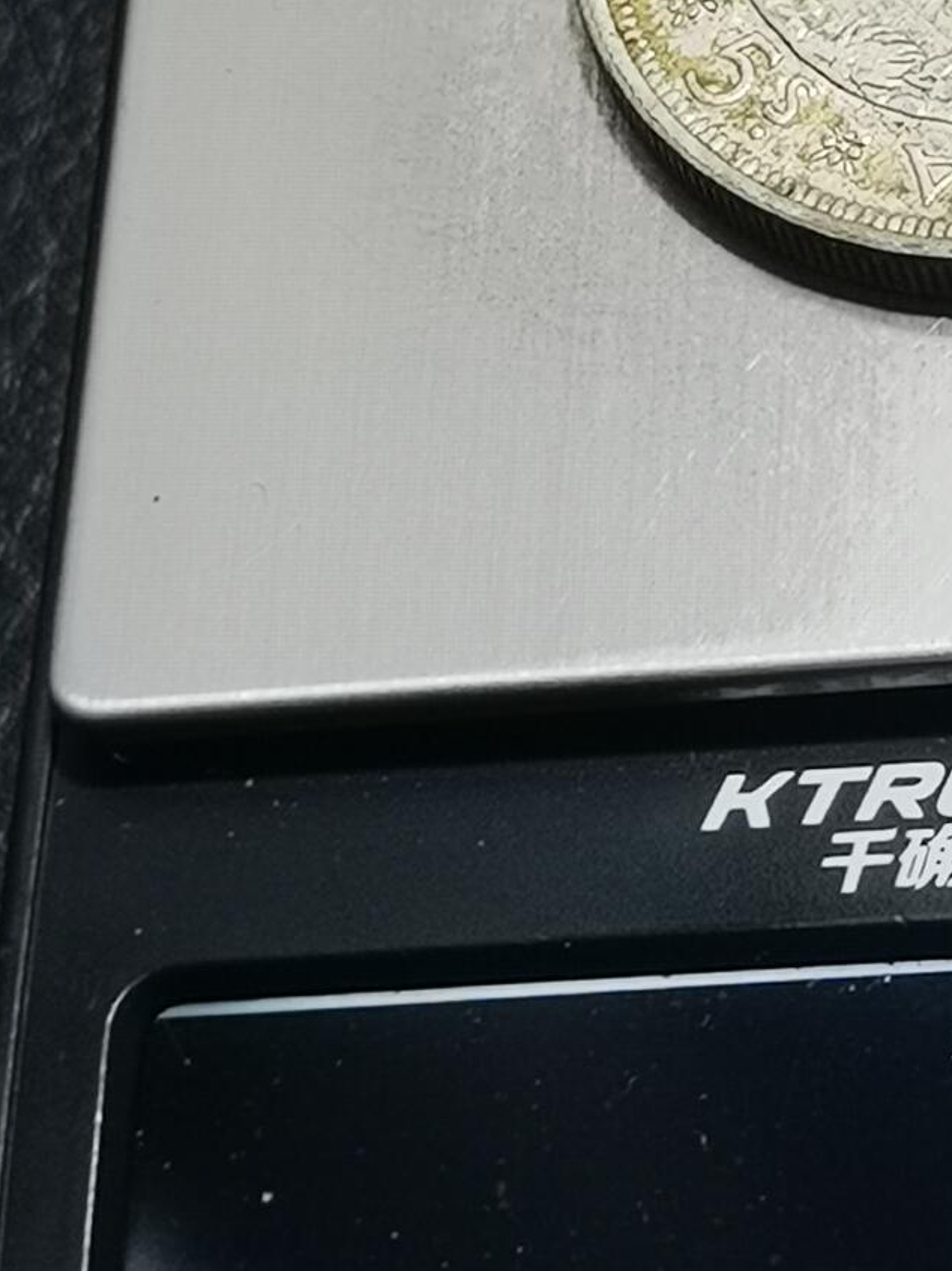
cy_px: 209
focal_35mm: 149
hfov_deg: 9.9
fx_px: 5466
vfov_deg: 13.2
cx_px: 947
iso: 160
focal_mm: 6.67
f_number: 1.9
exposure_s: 1/100
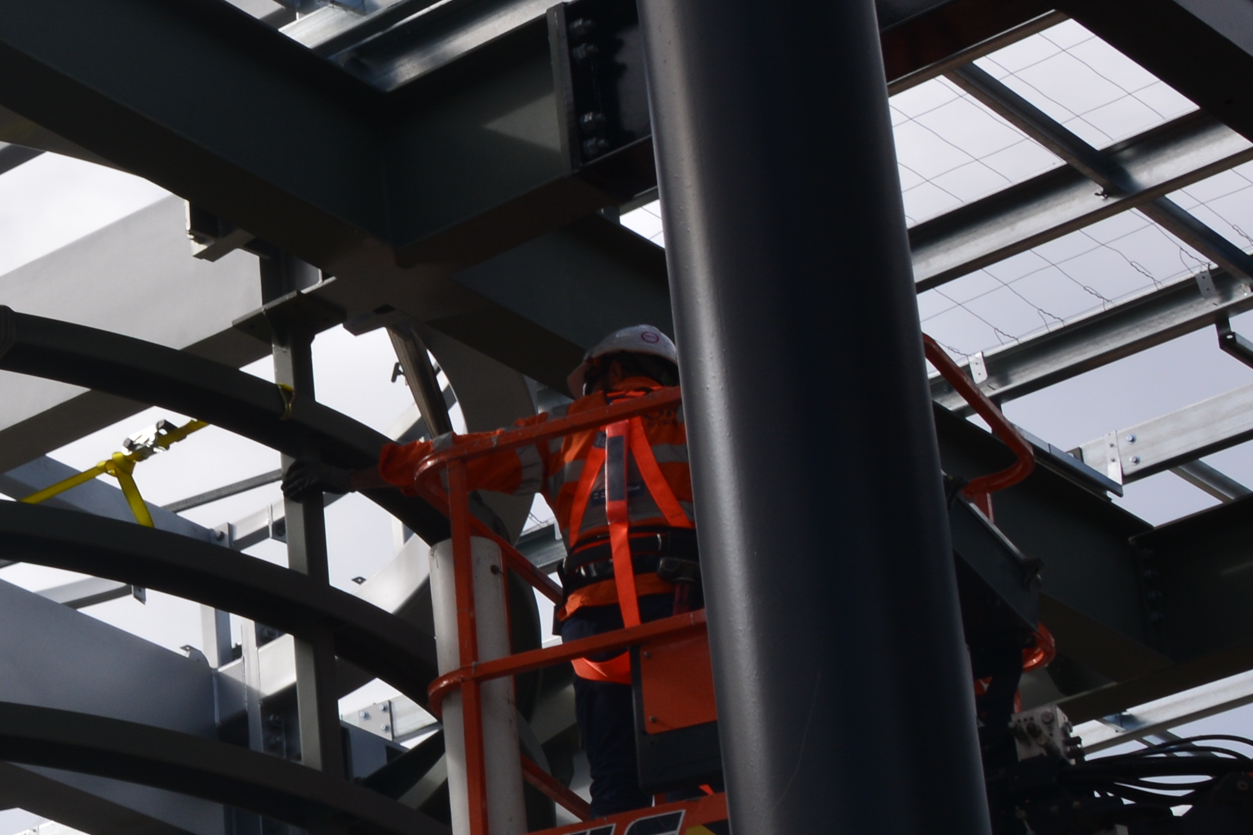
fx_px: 4003
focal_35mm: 115
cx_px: -237
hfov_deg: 17.0
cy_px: 449
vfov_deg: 11.9
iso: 100
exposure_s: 1/160
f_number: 11
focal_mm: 26
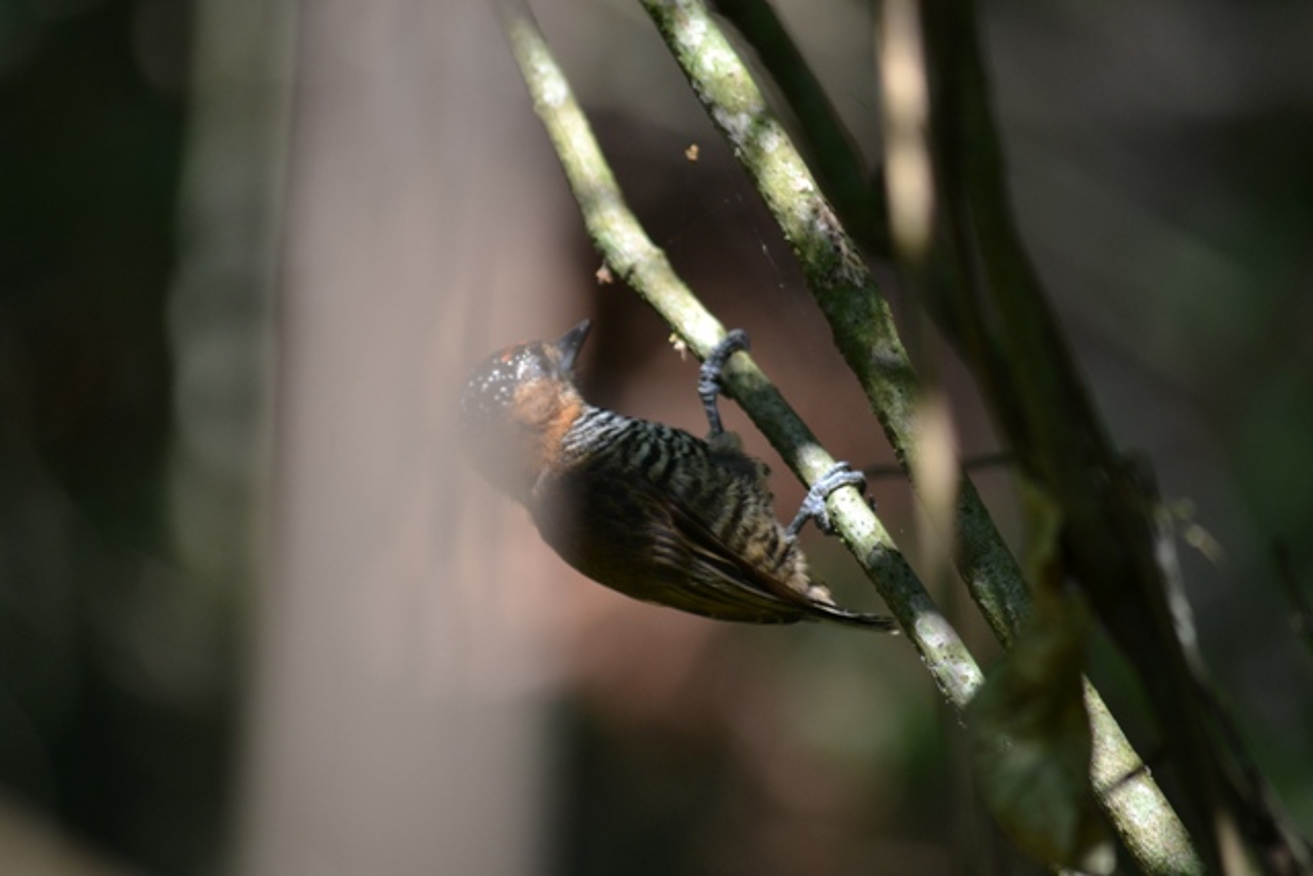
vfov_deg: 3.4
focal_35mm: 405
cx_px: 656
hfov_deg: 5.1
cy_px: 438
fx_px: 14774
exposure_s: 1/400
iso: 400
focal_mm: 270
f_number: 5.6
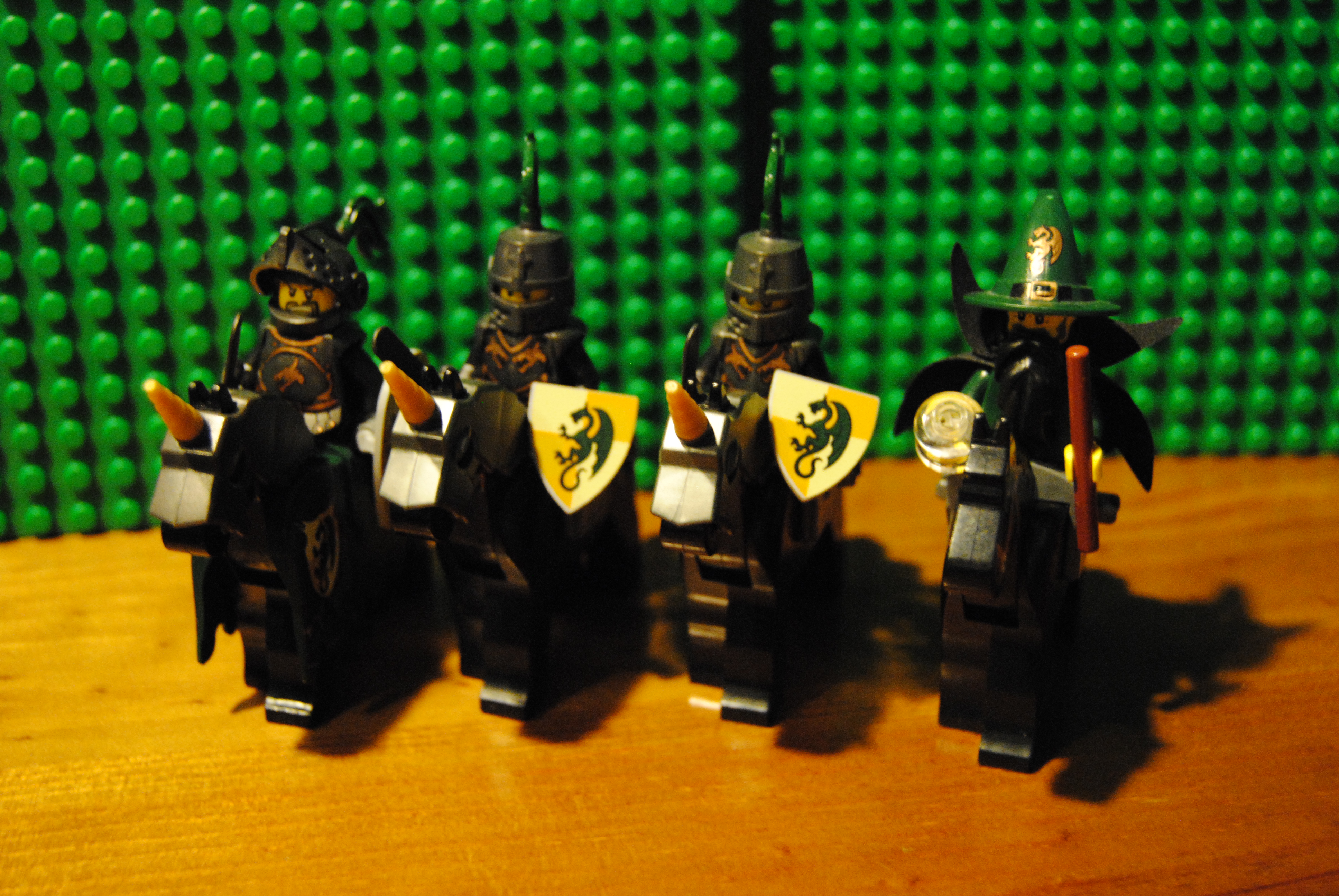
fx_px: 1899
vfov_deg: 26.6
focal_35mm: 51
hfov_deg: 38.8
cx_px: 670
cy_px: 448
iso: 1600
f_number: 4.5
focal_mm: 34
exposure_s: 1/10
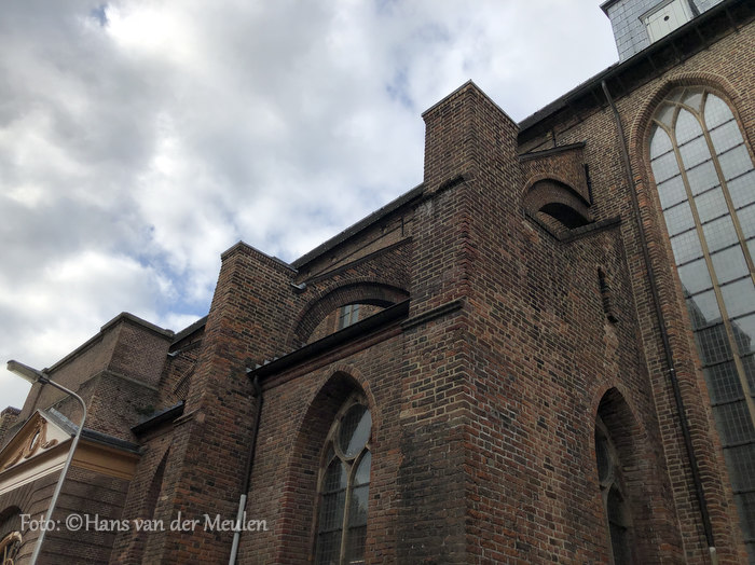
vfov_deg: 49.7
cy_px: 282
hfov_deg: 63.5
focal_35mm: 28
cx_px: 378
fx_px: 610
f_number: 1.8
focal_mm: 3.99
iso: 20
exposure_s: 1/1517
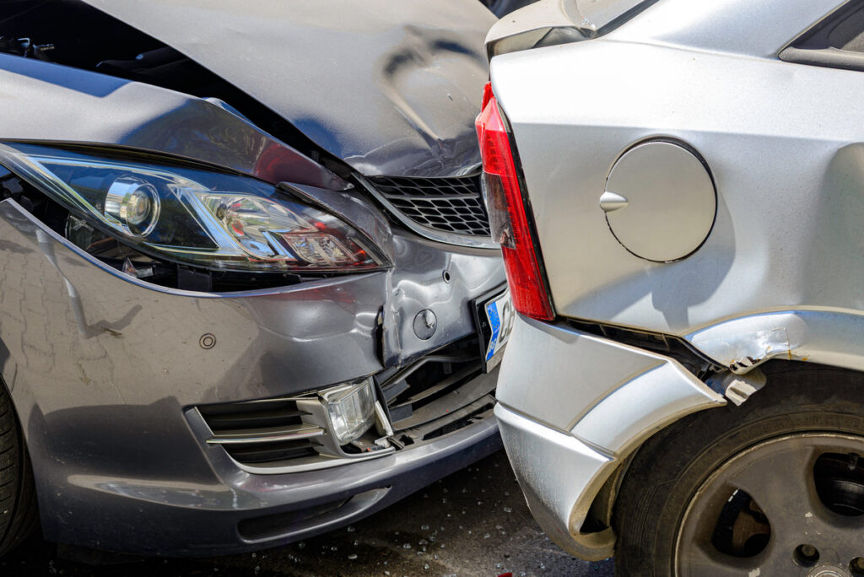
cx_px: 432
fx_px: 1393
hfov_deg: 34.5
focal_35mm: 58
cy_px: 288
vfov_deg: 23.4
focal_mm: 58
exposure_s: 1/100
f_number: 8
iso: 100
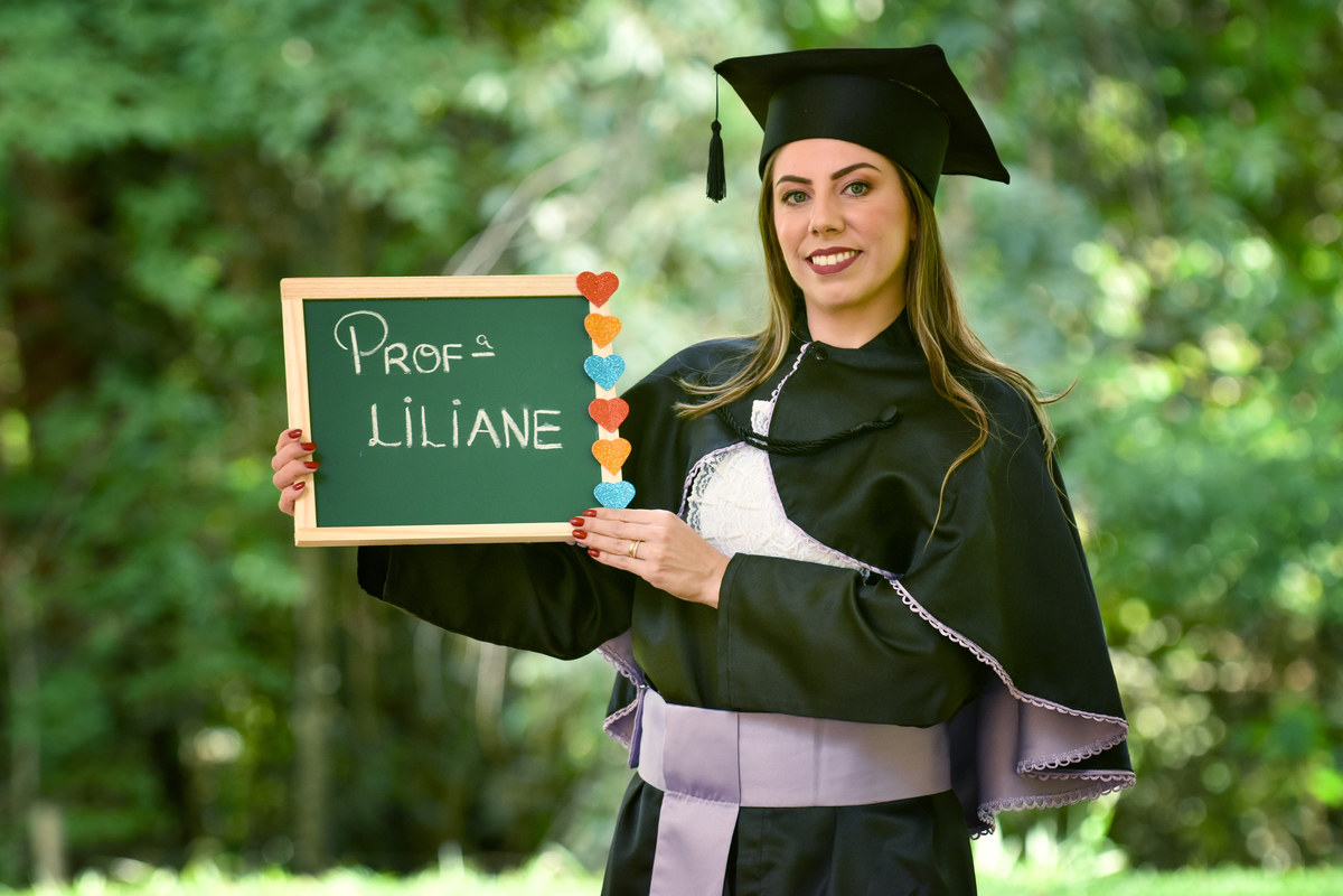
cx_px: 672
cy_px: 448
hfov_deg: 8.6
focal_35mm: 240
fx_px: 8953
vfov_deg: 5.7
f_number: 5.6
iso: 500
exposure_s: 1/250
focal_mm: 160
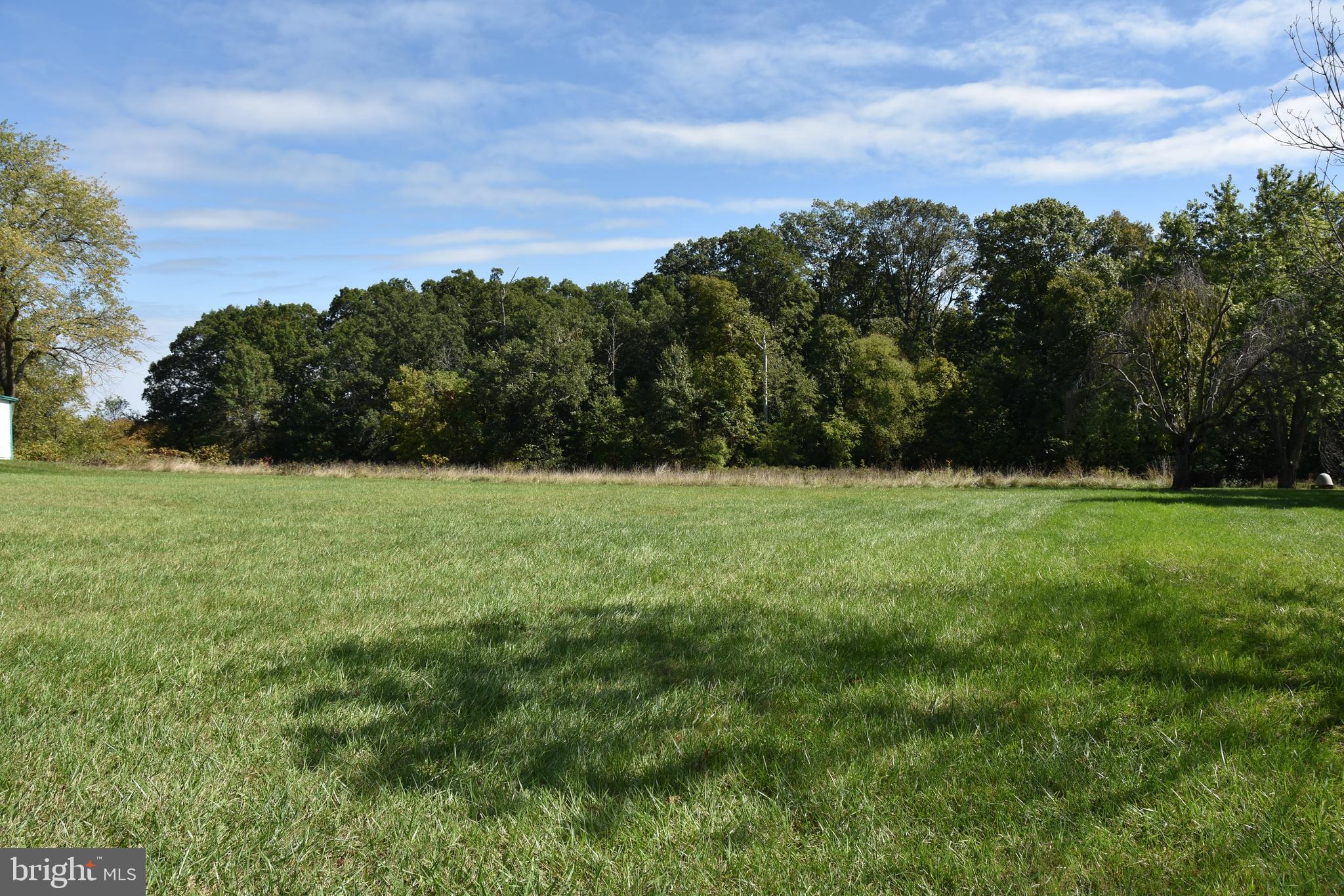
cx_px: 672
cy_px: 448
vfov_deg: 47.9
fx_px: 1008
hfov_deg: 67.4
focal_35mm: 27
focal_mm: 18
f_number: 7.1
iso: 100
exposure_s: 1/250
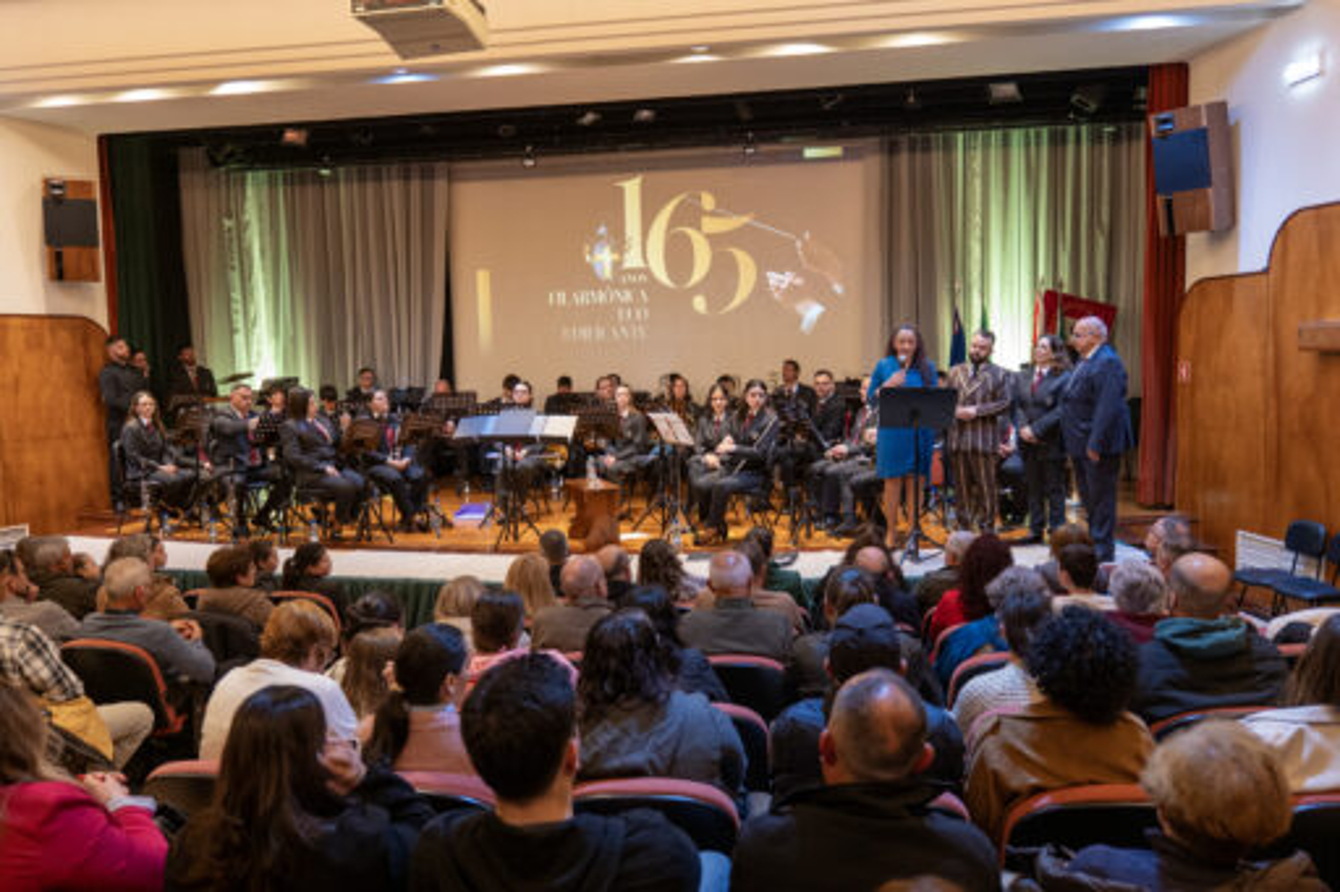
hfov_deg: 63.7
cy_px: 446
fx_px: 1079
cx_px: 670
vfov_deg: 44.9
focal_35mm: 29
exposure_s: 1/50
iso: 2500
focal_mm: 29
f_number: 4.1
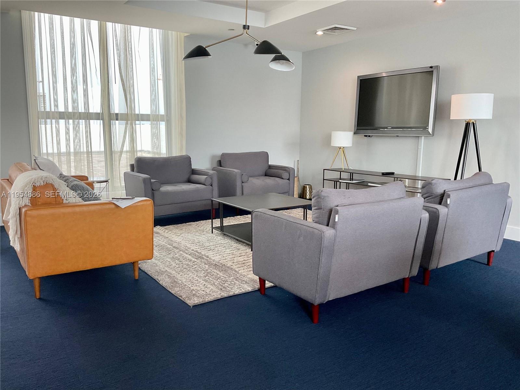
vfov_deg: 48.2
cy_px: 195
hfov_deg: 61.7
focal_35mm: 29
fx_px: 436
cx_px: 260
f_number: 1.8
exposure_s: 1/60
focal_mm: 3
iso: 64
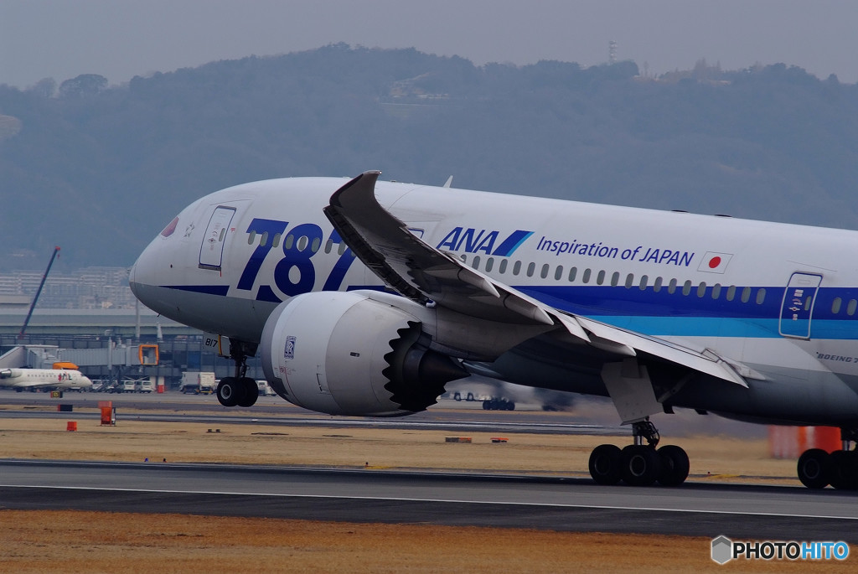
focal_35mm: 300
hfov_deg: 6.9
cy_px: 287
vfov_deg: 4.6
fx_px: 7157
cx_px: 429
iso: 400
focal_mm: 200
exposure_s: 1/800
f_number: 6.3
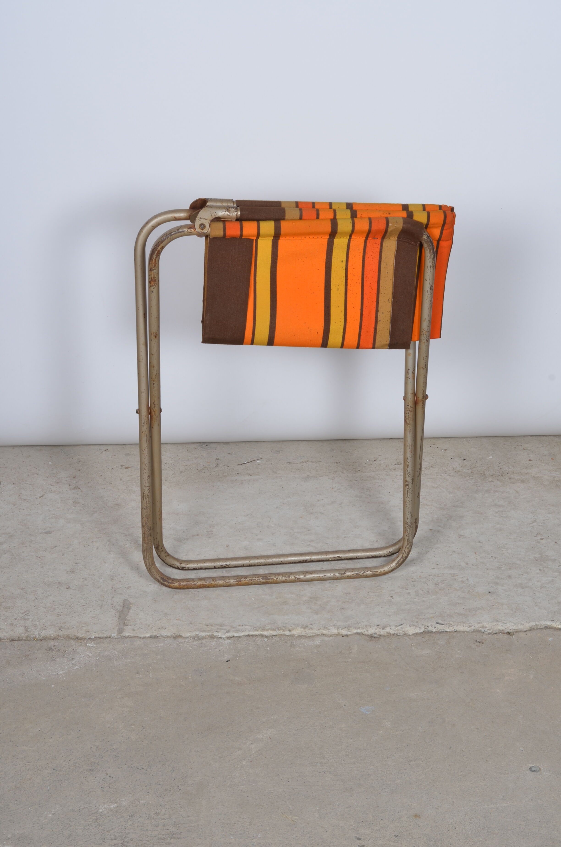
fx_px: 1761
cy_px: 424
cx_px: 280
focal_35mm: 75
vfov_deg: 27.0
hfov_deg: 18.1
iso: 100
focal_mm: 50
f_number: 11
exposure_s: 1/125
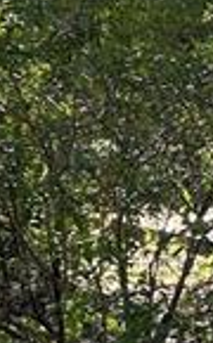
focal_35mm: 195
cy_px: 76
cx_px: 845
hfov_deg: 5.8
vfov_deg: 10.7
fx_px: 1820
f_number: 1.5
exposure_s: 1/521
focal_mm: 5.7
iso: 50
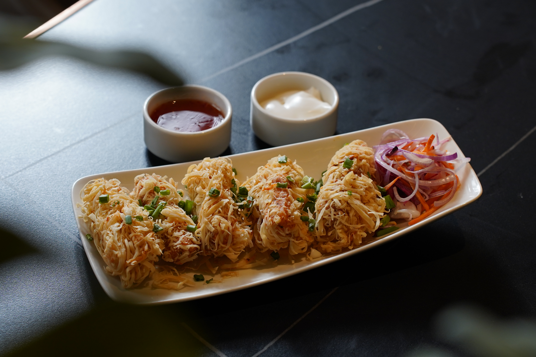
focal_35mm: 112
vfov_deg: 12.2
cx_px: 268
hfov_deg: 18.3
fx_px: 1667
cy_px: 178
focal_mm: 75
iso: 500
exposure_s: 1/200
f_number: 4
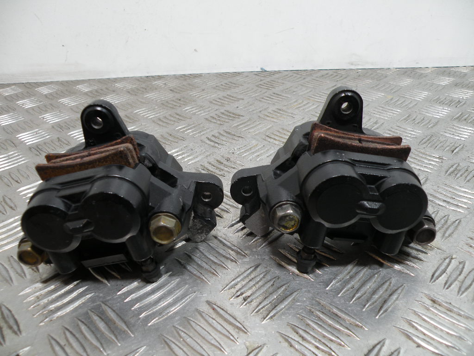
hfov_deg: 65.3
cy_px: 178
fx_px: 370
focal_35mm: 27
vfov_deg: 51.4
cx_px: 237
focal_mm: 4.7
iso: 72
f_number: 2.8
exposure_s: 1/66.8
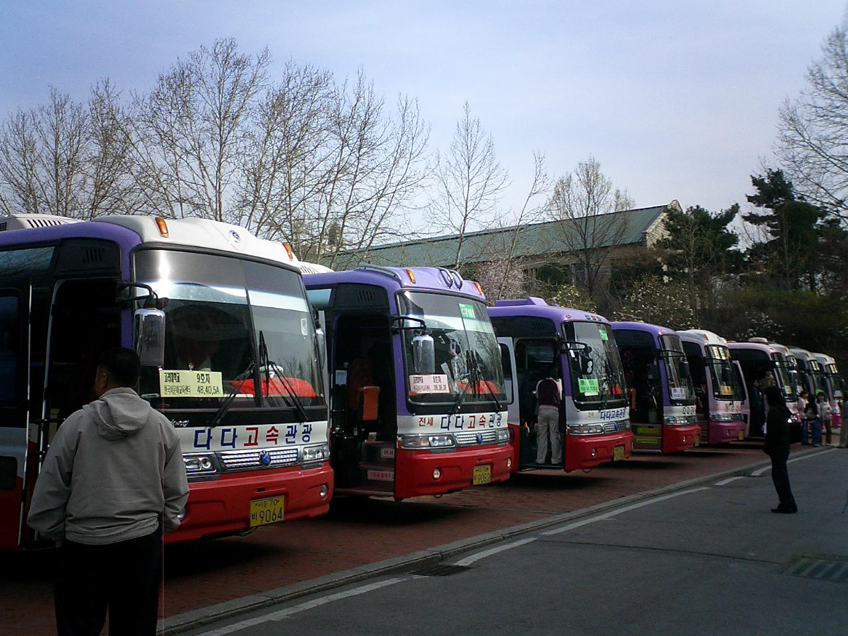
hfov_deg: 50.1
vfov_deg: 38.7
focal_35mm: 37
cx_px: 424
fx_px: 906
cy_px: 318
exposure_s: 1/1000
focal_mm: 5.6
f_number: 3.5
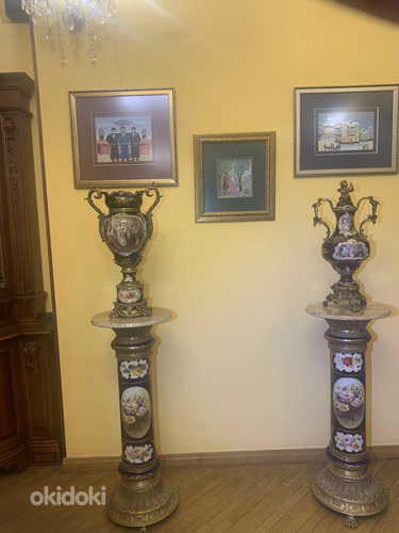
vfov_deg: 67.3
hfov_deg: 53.1
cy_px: 266
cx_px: 200
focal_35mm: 26
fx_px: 400
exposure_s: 1/50
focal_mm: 4.25
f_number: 1.8
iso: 100
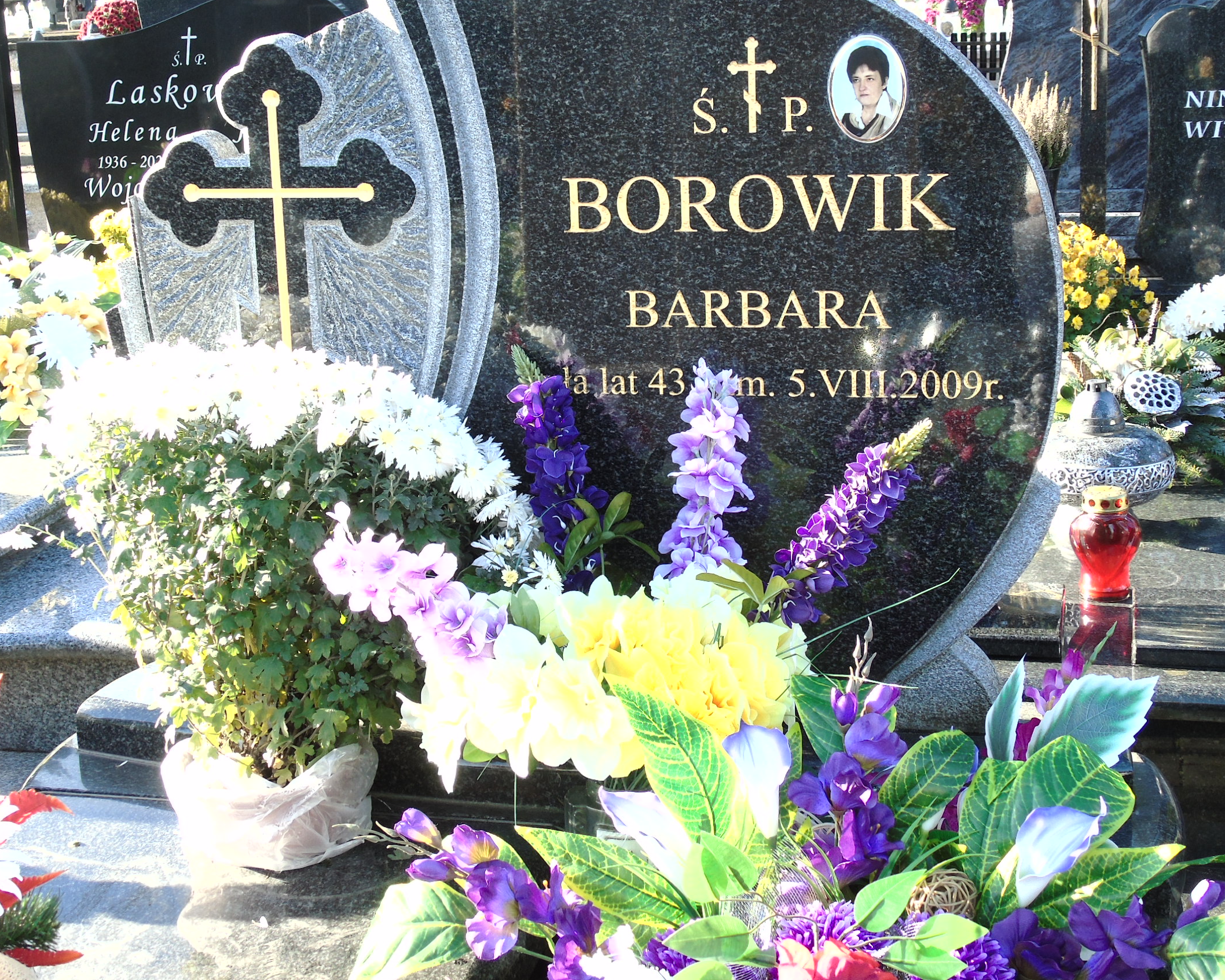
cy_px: 430
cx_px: 568
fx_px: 1994
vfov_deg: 27.6
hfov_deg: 34.1
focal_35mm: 55
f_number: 4.1
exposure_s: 1/80
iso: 80
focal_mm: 8.2
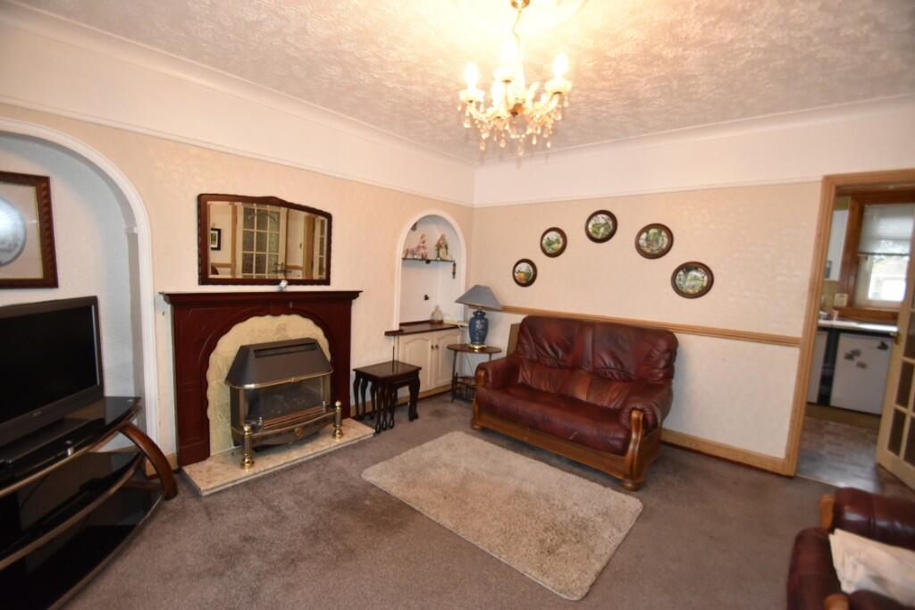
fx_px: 381
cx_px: 458
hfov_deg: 100.4
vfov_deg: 77.3
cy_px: 305
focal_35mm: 15
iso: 1400
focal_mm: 10
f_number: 4.5
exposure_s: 1/60
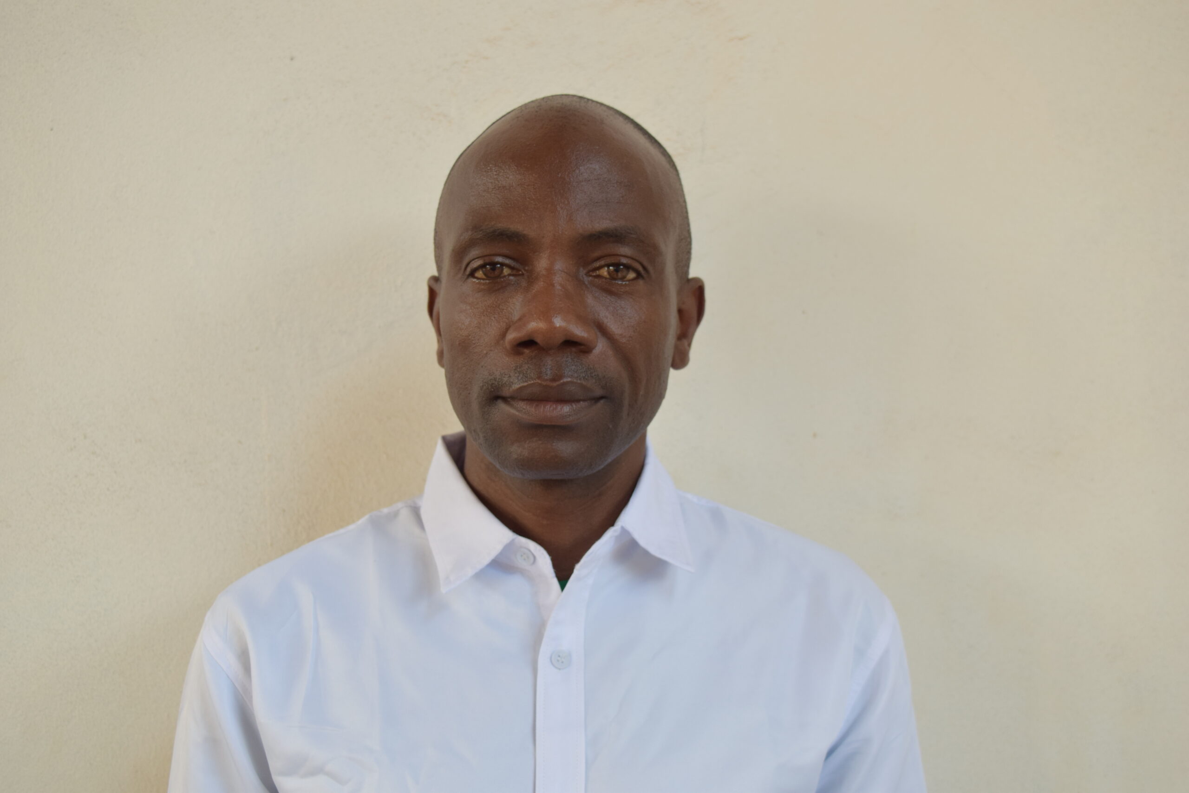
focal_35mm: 42
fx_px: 1387
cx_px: 594
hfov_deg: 46.4
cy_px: 396
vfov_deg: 31.9
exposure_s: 1/100
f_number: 5
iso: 400
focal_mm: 28
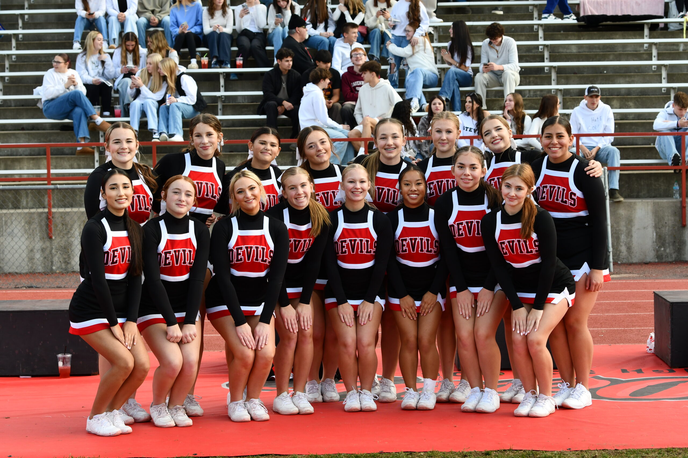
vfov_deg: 13.0
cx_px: 344
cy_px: 229
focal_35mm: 105
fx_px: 2007
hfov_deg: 19.5
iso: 400
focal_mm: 70
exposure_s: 1/500
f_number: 5.6
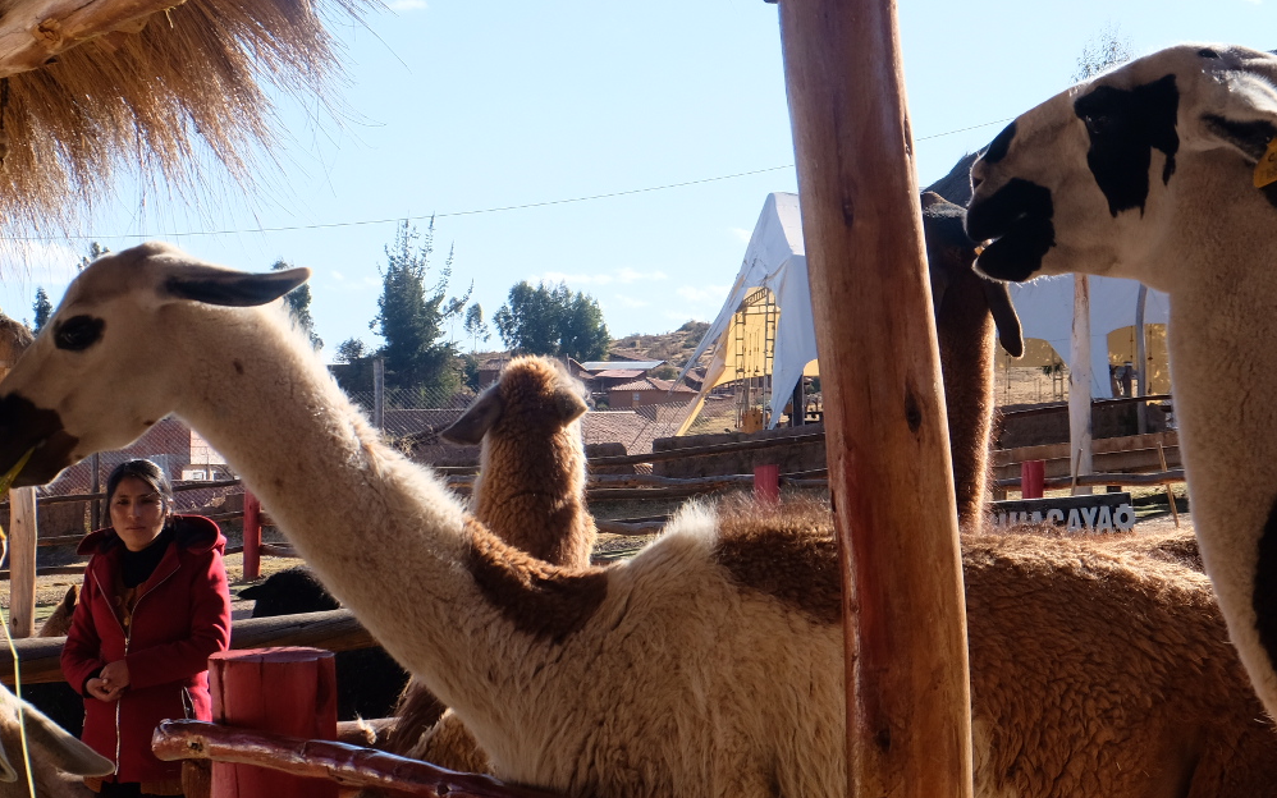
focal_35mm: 78
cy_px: 349
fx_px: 2715
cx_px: 356
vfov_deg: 16.7
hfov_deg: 26.2
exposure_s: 1/300
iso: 400
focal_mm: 28.9
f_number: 8
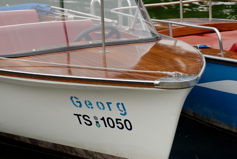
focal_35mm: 195
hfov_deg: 10.5
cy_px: 87
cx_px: 73
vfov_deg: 7.1
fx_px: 1285
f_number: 5.3
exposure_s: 1/45
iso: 100
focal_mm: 90
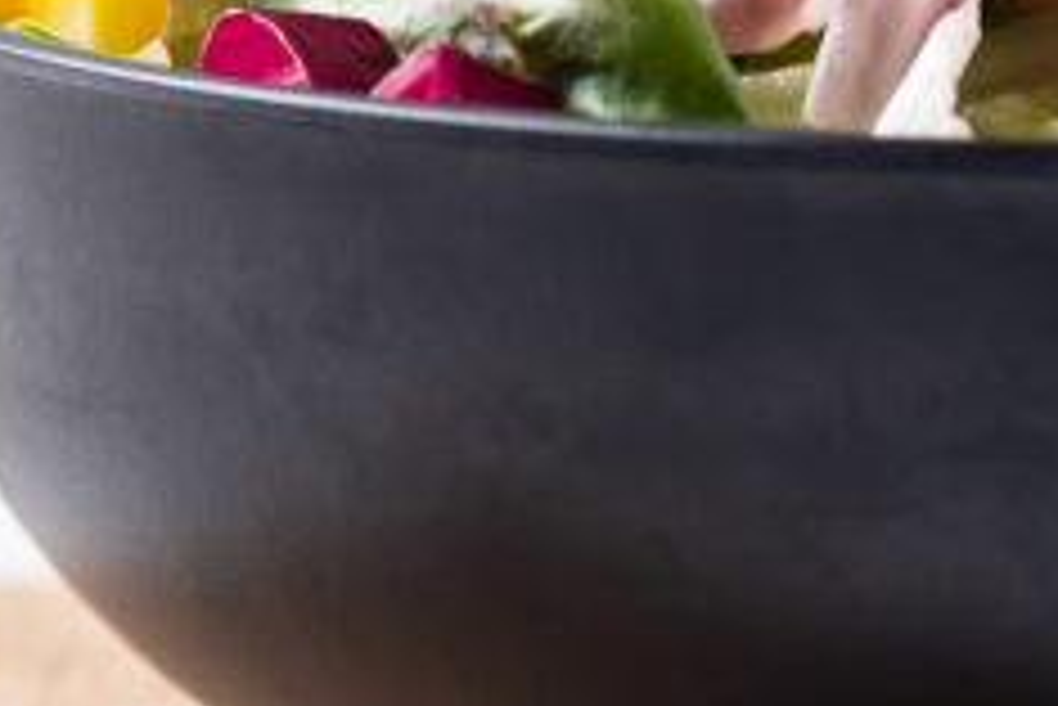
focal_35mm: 393
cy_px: -130
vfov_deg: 3.5
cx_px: 671
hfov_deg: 5.2
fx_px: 11556
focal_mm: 90
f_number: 8
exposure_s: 1/125
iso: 160
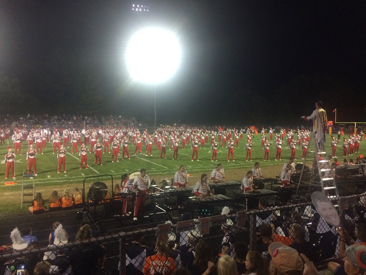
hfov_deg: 61.7
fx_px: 307
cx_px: 183
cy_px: 138
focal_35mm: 29
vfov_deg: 48.2
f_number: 2.2
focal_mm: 4.15
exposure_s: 1/30
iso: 200
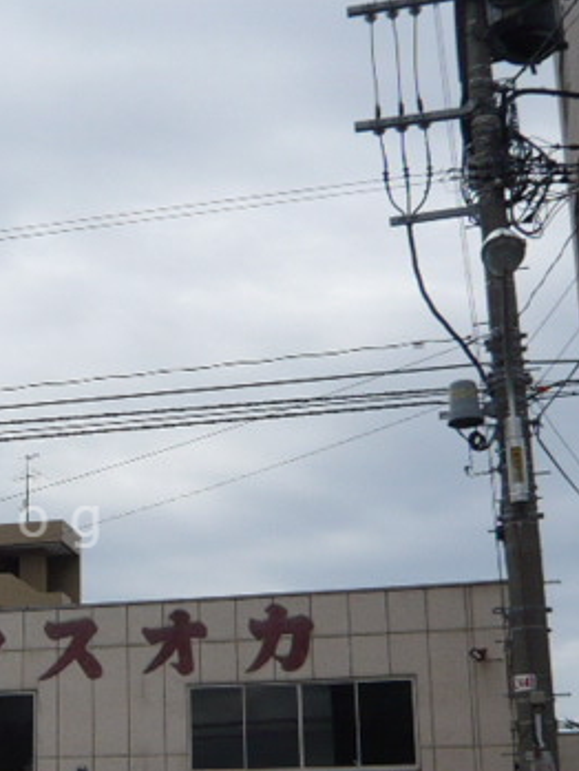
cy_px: 521
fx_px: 1471
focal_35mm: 66
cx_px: -40
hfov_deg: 21.3
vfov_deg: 29.2
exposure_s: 1/320
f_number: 8
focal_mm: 4.6
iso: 100
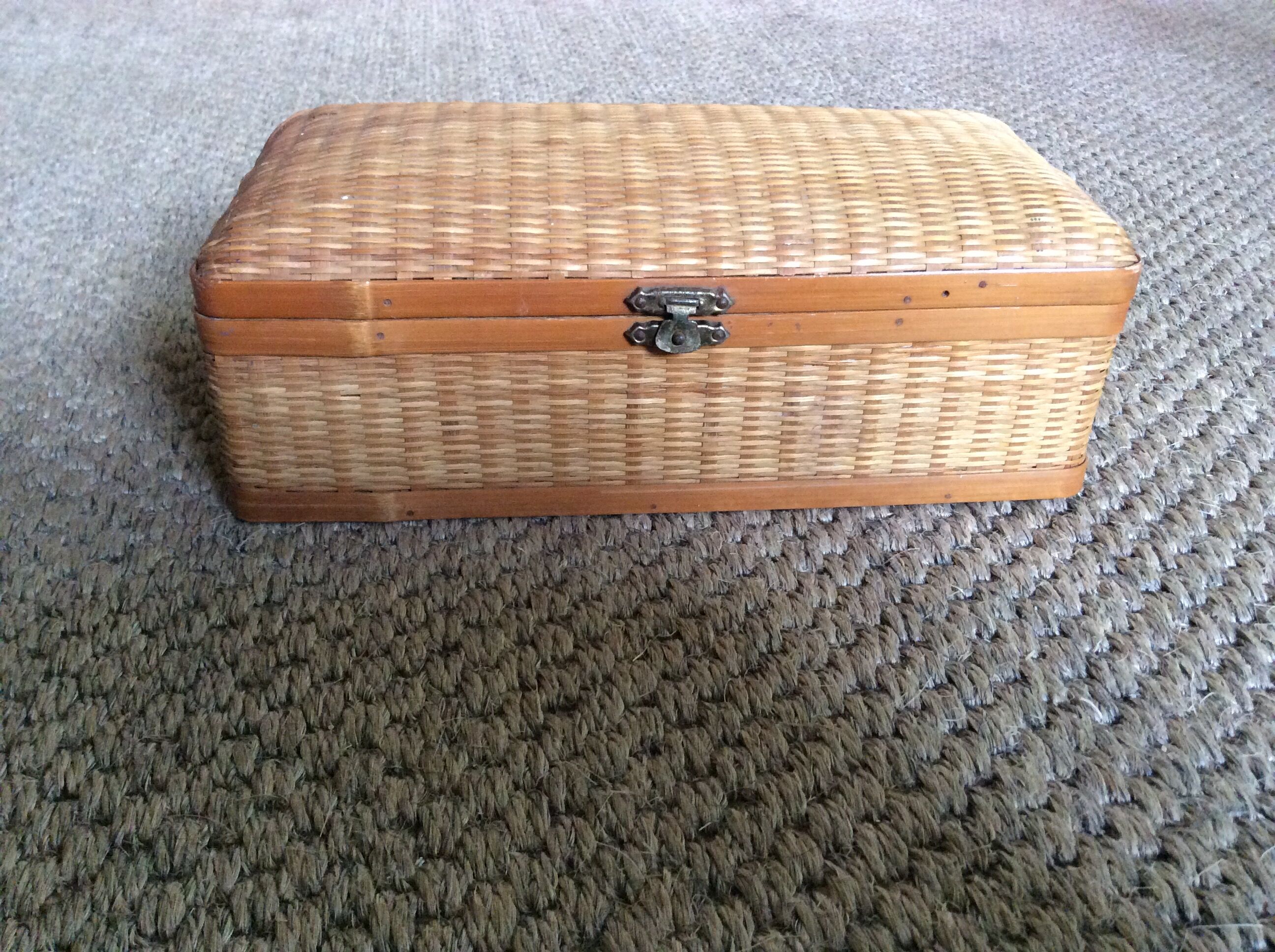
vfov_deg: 44.1
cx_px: 638
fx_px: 1177
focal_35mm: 32
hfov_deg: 56.9
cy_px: 476
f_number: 2.4
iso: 250
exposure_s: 1/25
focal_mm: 3.3
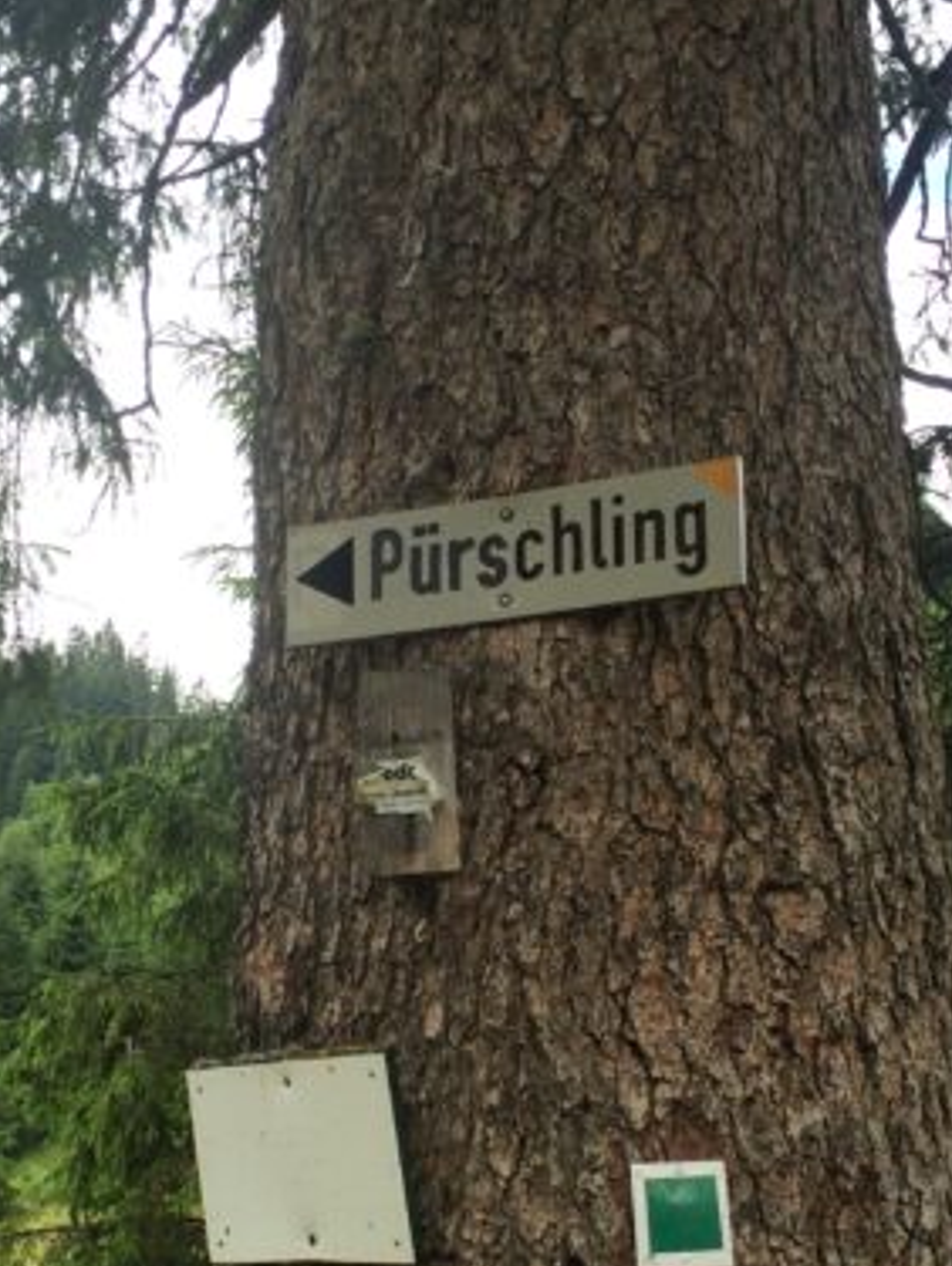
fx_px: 2087
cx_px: 439
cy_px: 837
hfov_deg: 25.7
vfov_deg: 33.5
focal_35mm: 57
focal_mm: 4.15
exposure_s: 1/423
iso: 32
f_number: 2.2
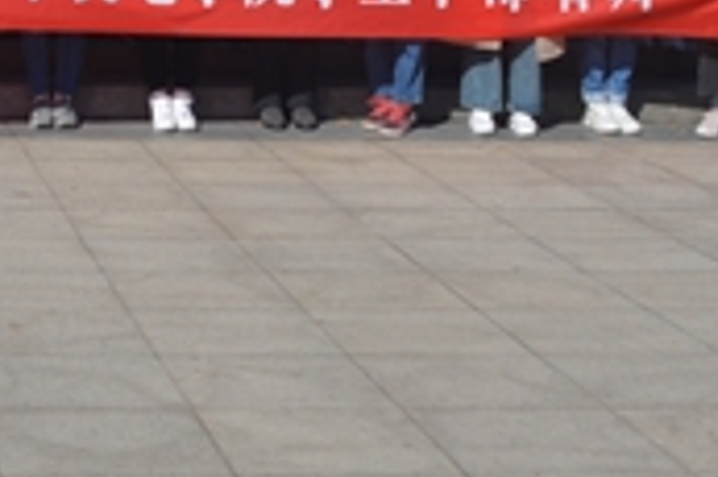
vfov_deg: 11.7
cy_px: -270
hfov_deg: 17.6
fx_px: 2212
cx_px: -129
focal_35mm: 111
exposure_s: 1/400
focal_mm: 20
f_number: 10
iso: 200
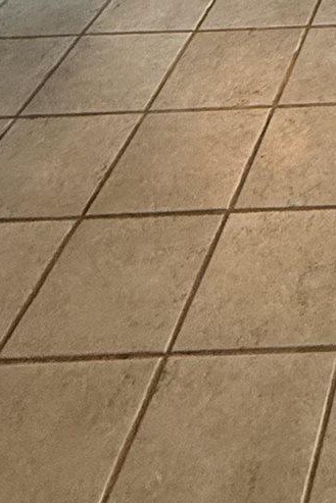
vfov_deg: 22.2
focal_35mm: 68
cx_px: 576
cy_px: -326
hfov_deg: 17.0
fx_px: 951
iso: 400
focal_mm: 2.22
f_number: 2.2
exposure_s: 1/120
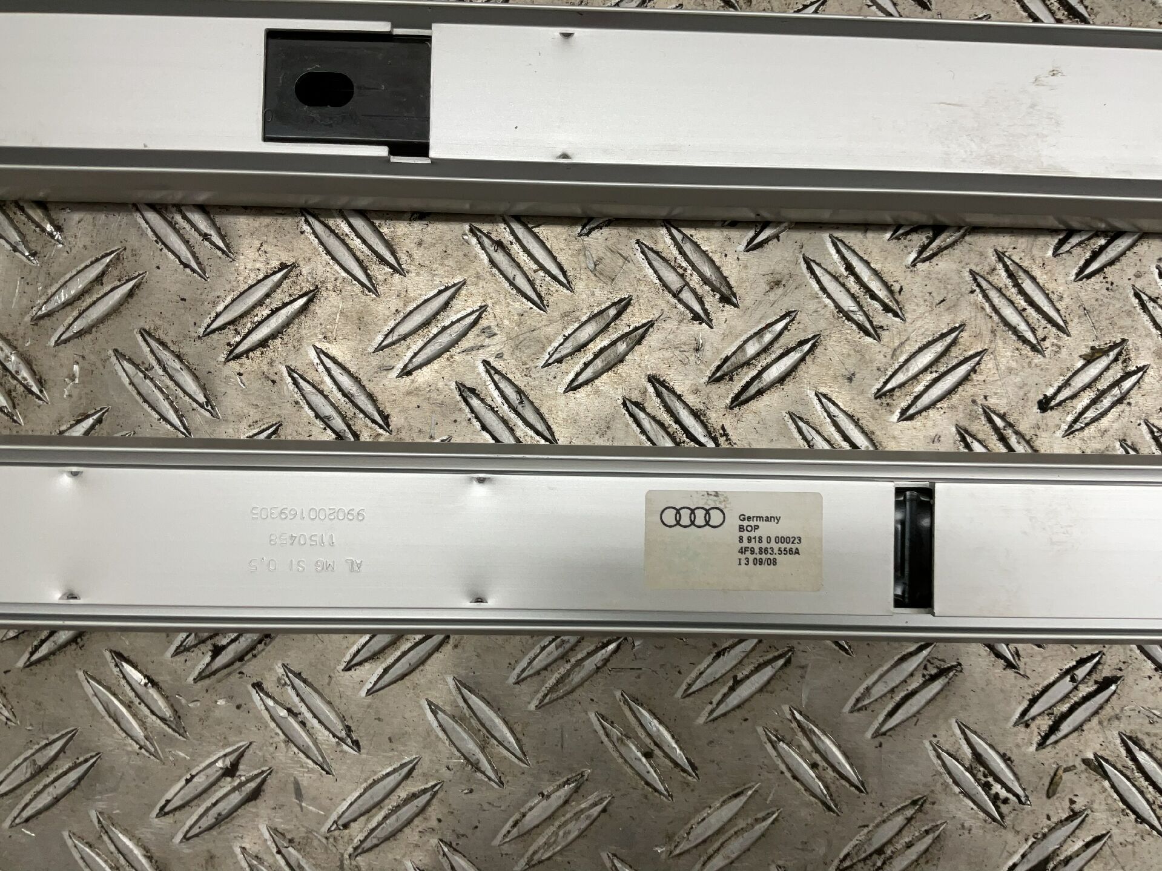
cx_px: 581
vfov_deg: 48.2
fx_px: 973
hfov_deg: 61.7
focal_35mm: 29
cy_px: 436
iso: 25
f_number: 1.8
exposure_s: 1/100
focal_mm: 3
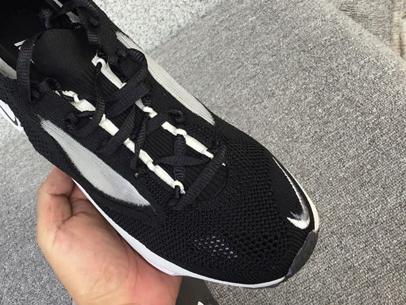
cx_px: 129
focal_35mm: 43
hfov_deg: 43.1
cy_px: 122
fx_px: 504
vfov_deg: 33.5
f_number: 2.4
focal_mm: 3.3
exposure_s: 1/100
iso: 25
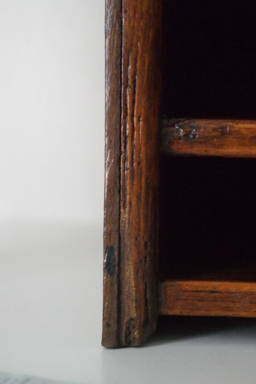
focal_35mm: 92
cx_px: 153
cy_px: 230
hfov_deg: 14.9
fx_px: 981
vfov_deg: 22.1
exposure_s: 1/50
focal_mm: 45
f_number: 5.6
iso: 6400
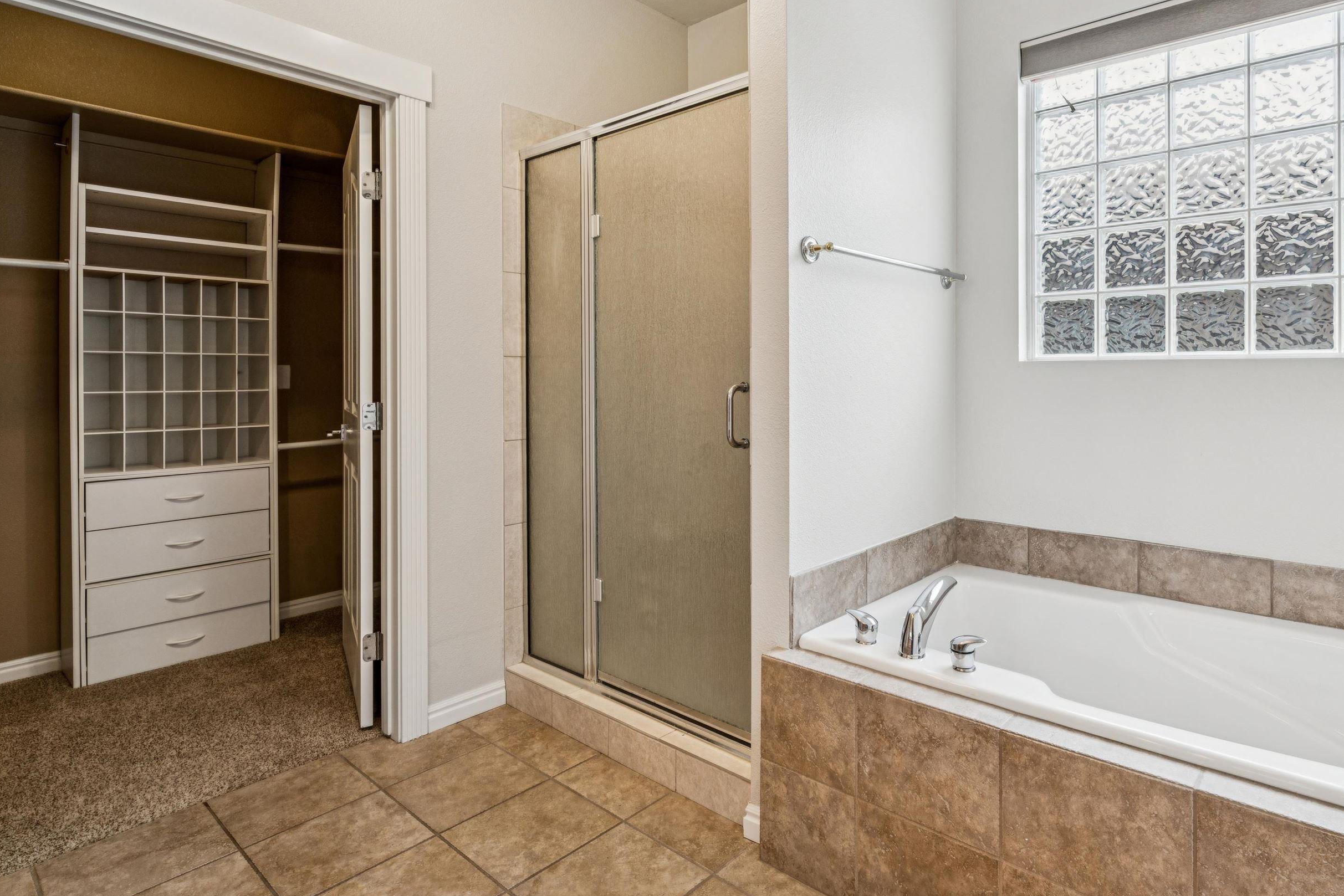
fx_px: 733
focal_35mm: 20
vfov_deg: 62.5
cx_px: 793
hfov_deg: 84.2
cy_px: 377
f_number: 13
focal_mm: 15.5
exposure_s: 1/10
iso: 400
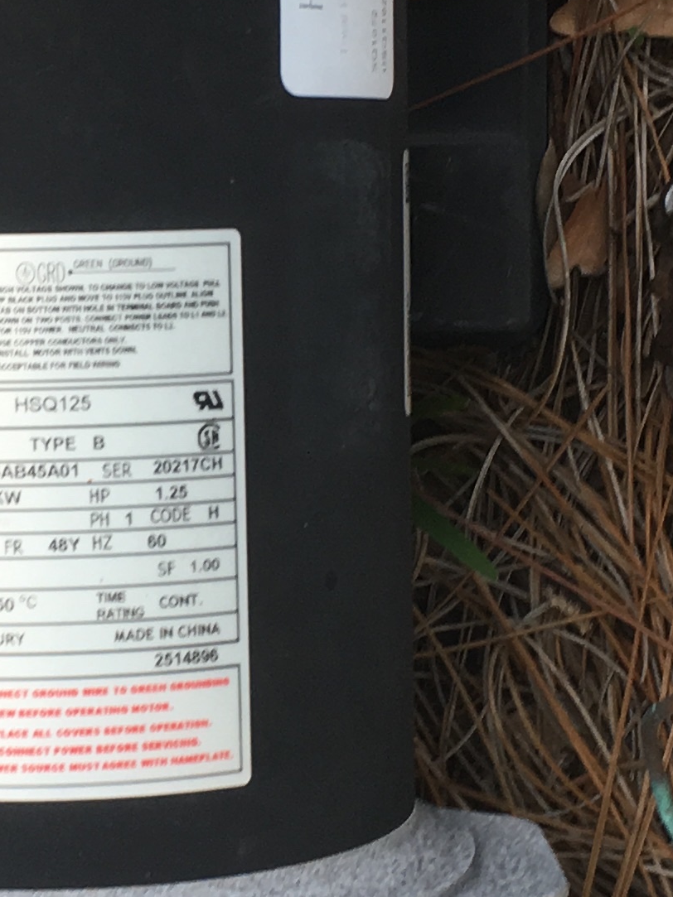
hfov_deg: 13.6
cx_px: 134
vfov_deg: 18.2
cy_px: 335
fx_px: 2800
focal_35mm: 108
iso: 32
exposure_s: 1/60
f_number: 2.2
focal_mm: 4.15
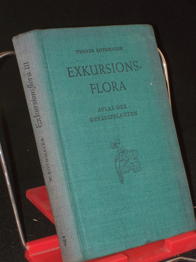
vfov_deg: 19.3
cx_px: 98
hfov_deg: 14.5
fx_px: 770
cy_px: 131
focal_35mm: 102
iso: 80
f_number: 4.6
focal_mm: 16.8
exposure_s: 1/100
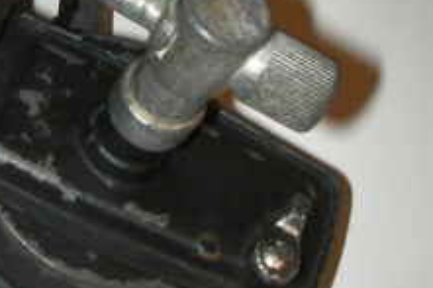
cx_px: 35
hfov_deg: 23.0
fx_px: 1034
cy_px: 74
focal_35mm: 86
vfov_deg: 15.8
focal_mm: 6.3
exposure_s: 1/30
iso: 200
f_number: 5.6
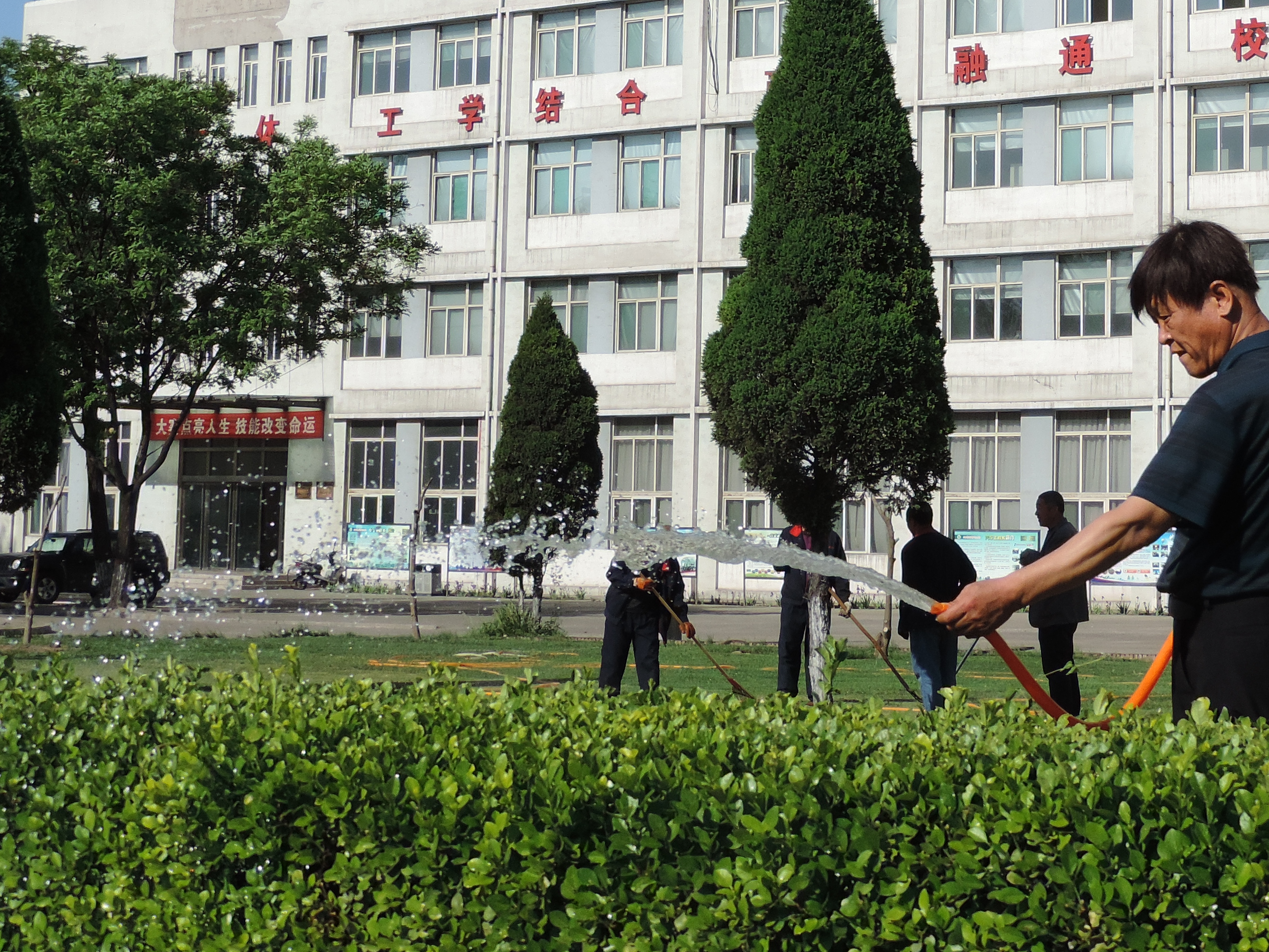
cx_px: 874
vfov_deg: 17.0
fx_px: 3153
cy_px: 141
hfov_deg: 22.6
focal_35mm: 86
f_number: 3.5
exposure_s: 1/1250
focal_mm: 8.3
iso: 80
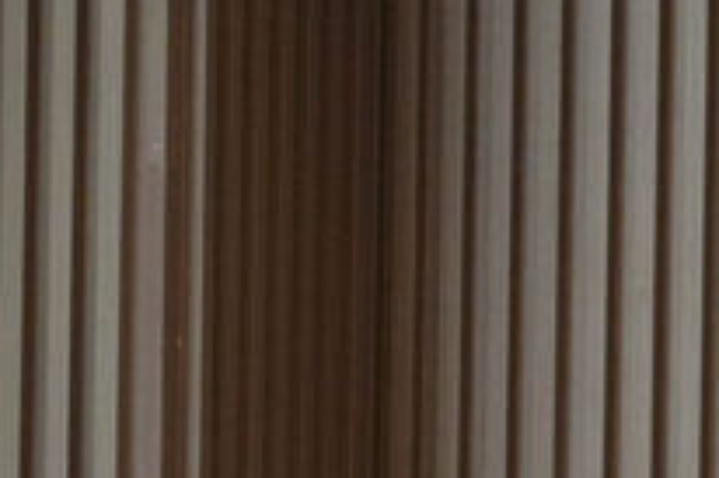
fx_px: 10157
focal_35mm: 509
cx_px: 1508
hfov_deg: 4.0
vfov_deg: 2.7
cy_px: 677
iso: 8000
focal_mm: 105
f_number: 4
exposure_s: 1/160
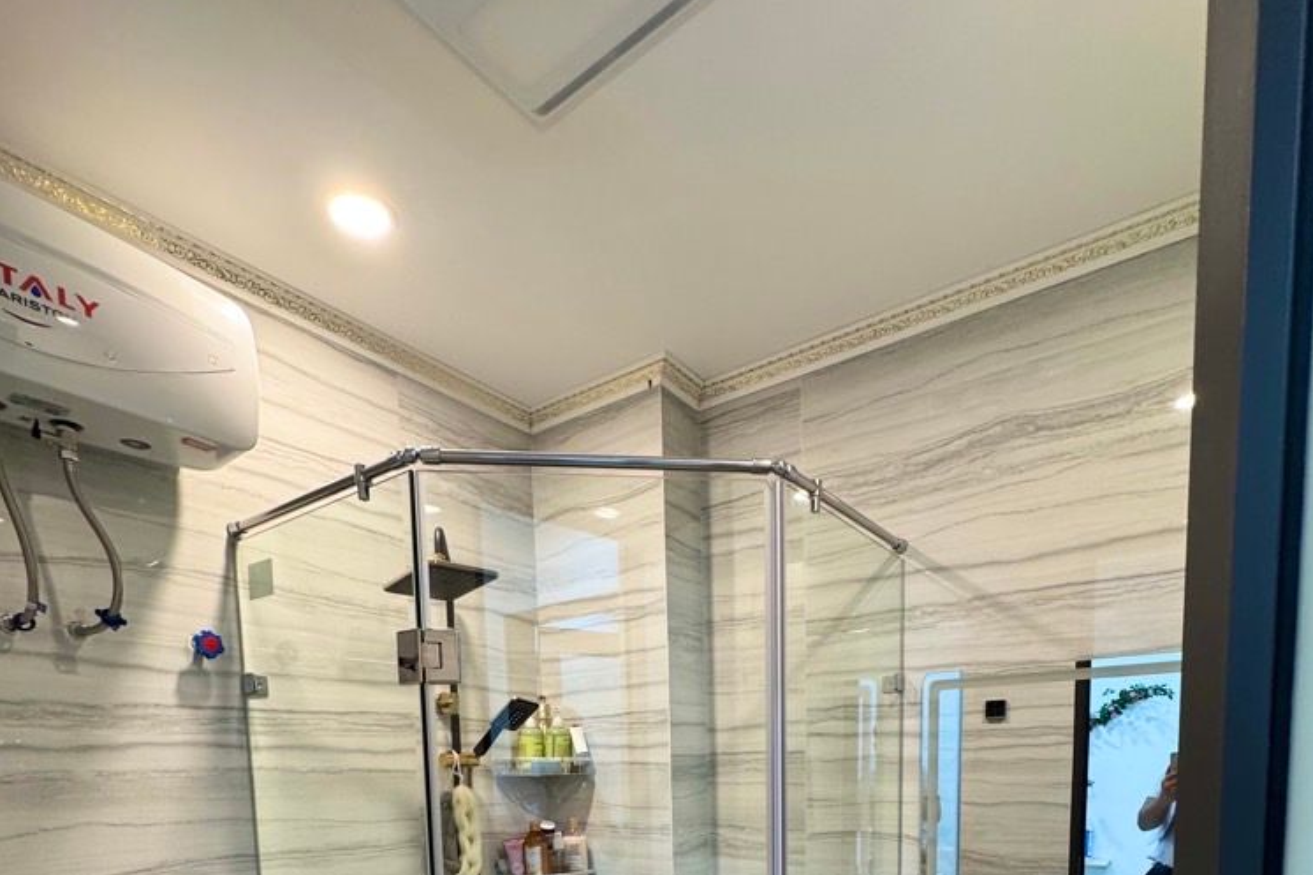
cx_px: 672
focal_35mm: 20
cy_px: 831
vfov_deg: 52.2
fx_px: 729
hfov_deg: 84.0
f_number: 2.2
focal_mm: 2.22
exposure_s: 1/50
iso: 200
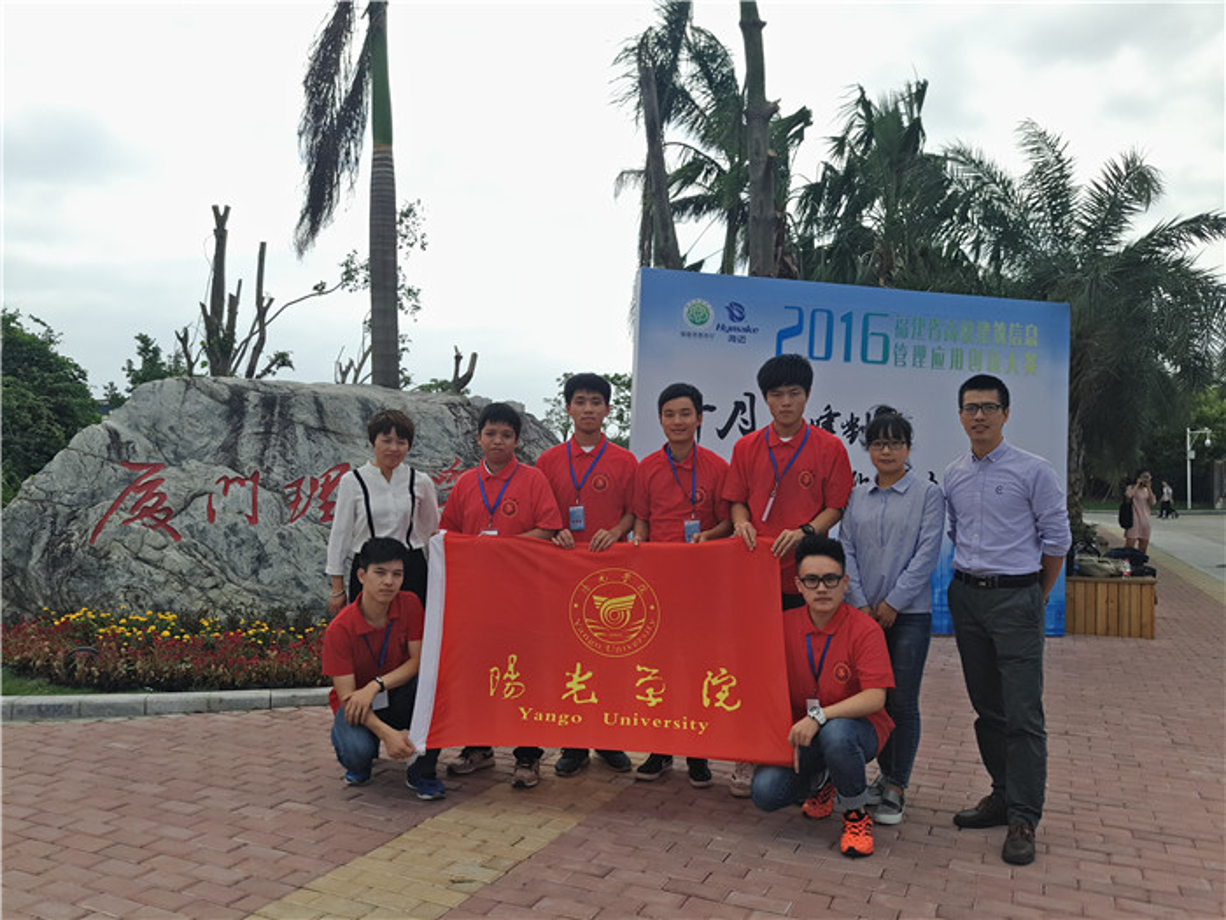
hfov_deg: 58.4
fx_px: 1098
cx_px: 613
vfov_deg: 45.4
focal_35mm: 31
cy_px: 460
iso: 40
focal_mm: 4.73
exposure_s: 1/1357
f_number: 2.2
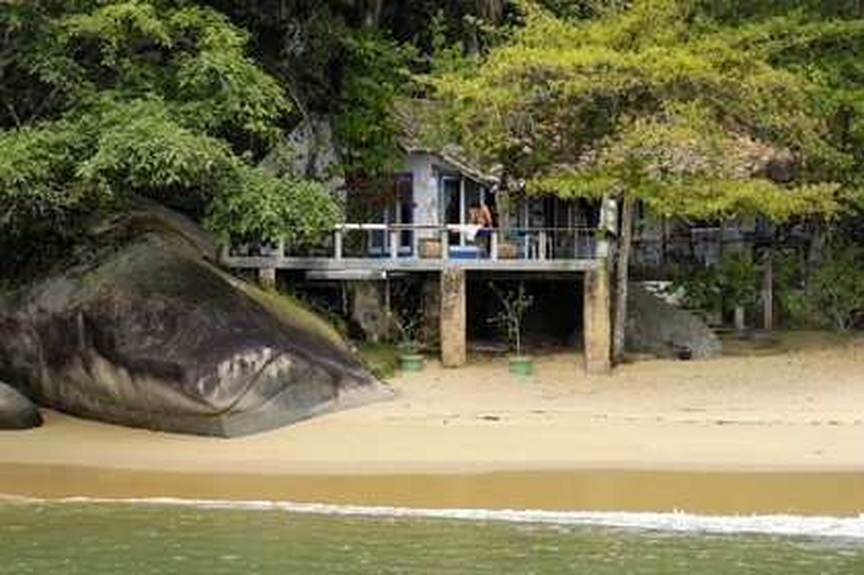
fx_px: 2158
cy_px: 288
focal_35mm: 90
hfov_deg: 22.6
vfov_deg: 15.2
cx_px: 432
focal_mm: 60
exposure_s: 1/125
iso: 100
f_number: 5.6
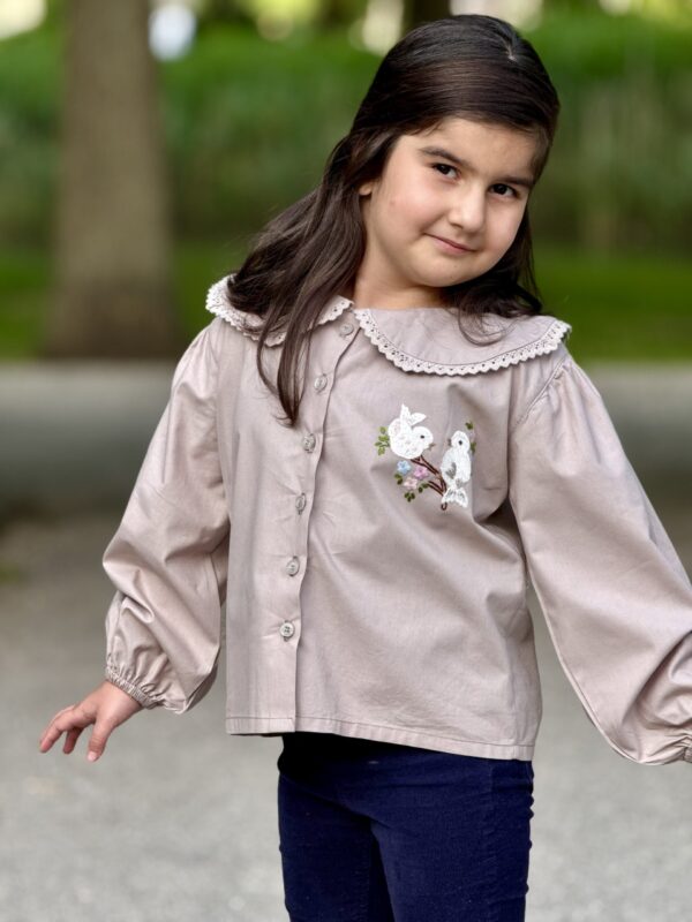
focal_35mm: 120
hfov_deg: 12.3
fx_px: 3199
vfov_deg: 16.4
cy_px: 461
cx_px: 346
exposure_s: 1/165
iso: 50
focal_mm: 15.66
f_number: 2.8
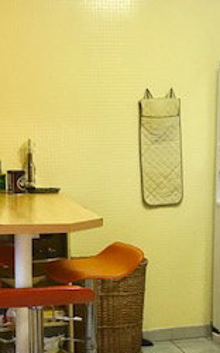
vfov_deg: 26.7
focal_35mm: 76
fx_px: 730
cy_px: 271
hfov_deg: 17.1
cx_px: 157
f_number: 1.8
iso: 40
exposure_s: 1/17
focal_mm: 3.99
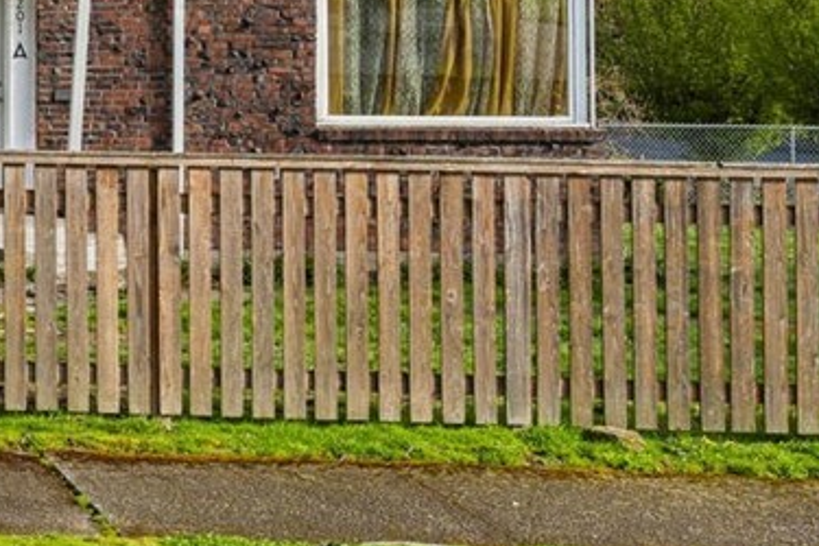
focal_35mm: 86
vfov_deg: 15.8
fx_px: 1956
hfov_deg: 18.7
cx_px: -624
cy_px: 136
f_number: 8
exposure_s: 1/250
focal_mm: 19
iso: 200
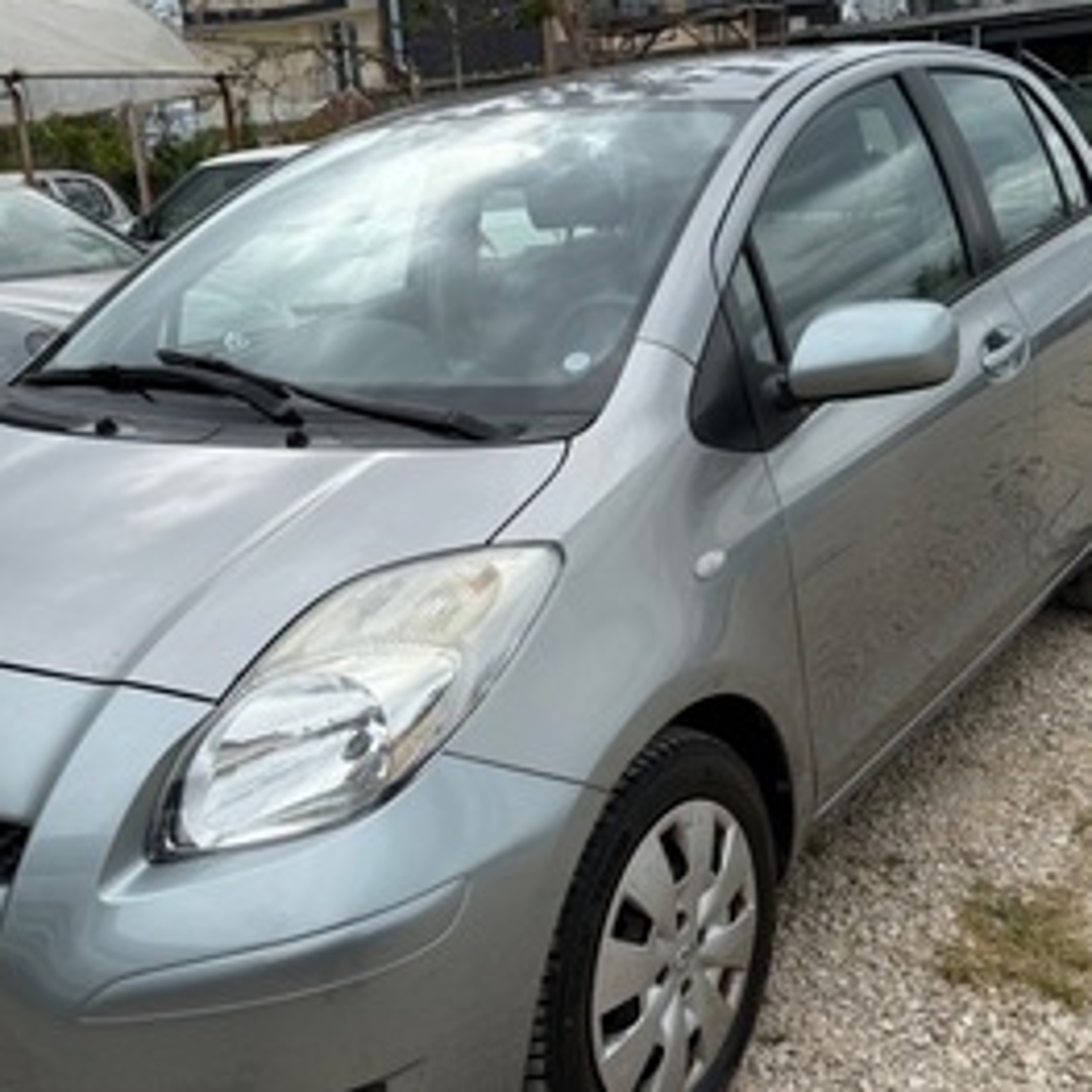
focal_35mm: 29
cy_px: 540
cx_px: 569
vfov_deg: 55.6
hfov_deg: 55.6
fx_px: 1035
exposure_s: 1/3584
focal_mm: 6.76
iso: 80
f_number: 1.78
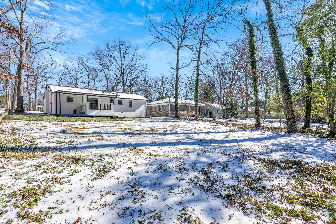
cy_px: 112
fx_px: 149
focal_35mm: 16
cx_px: 168
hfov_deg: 96.7
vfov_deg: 73.7
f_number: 9
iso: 160
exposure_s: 1/320
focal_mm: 16
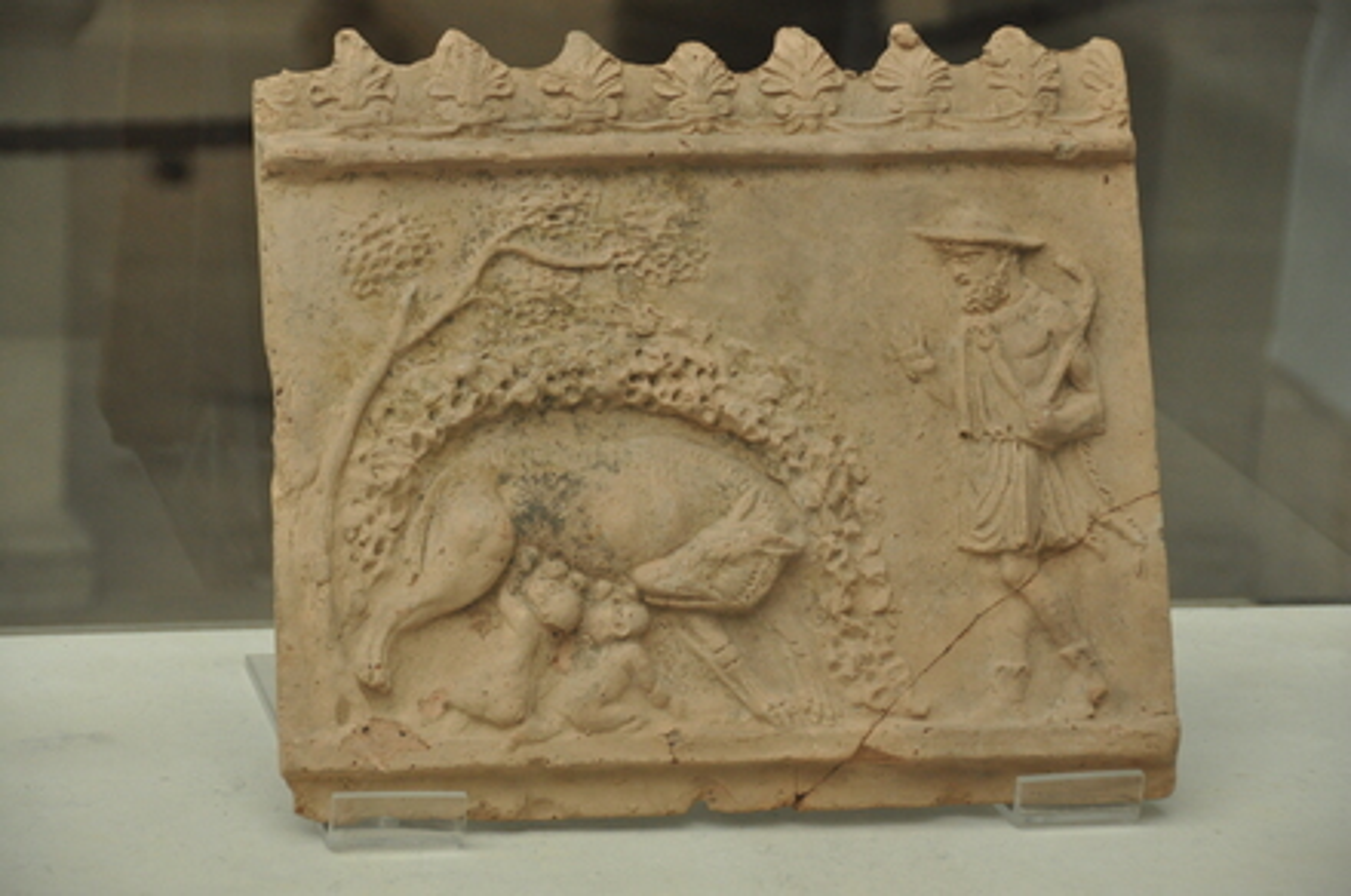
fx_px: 5059
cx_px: 676
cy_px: 448
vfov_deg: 10.1
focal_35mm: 135
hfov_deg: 15.2
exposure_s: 1/100
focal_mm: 90
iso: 1000
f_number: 5.3
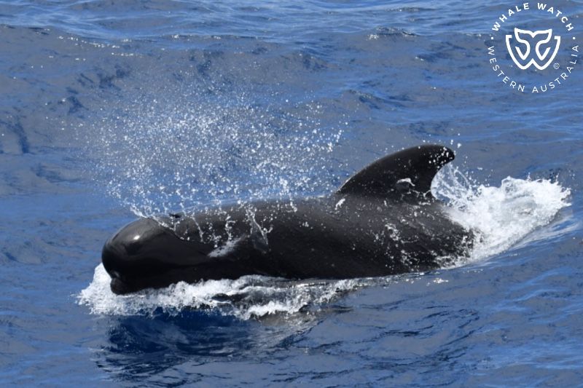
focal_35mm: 160
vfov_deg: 8.6
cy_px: 194
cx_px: 292
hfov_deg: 12.8
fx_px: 2590
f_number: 5.3
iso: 1000
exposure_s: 1/8000
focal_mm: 160
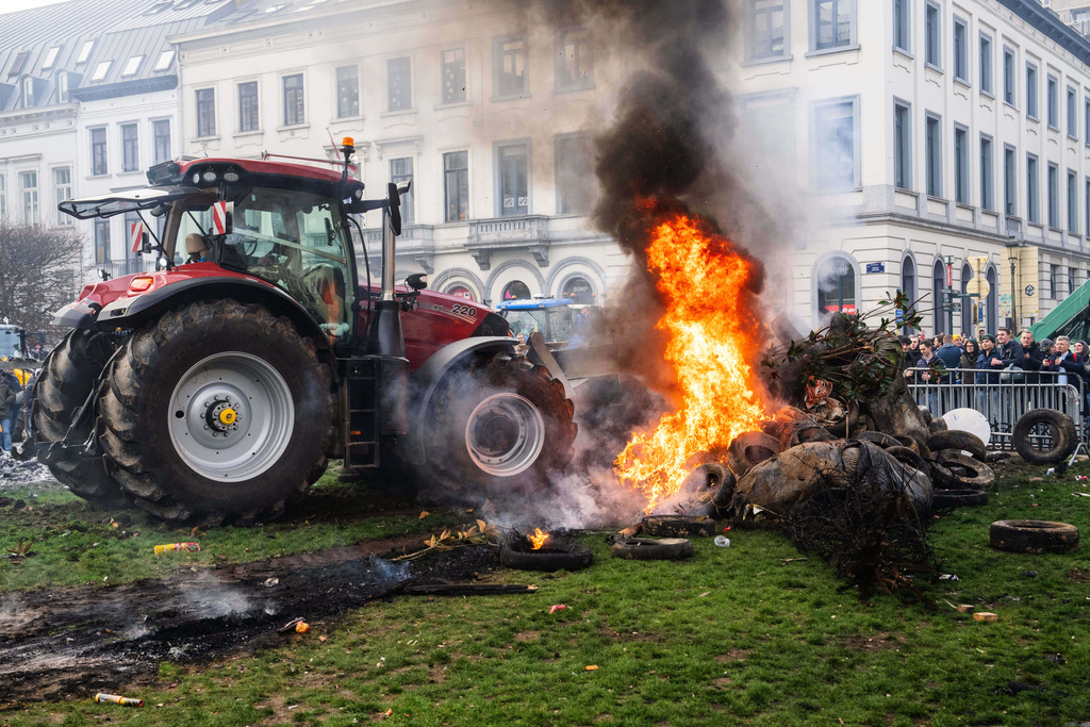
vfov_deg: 29.9
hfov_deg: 43.6
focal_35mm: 45
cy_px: 364
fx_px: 1363
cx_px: 545
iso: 1000
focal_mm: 45
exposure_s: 1/500
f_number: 5.6
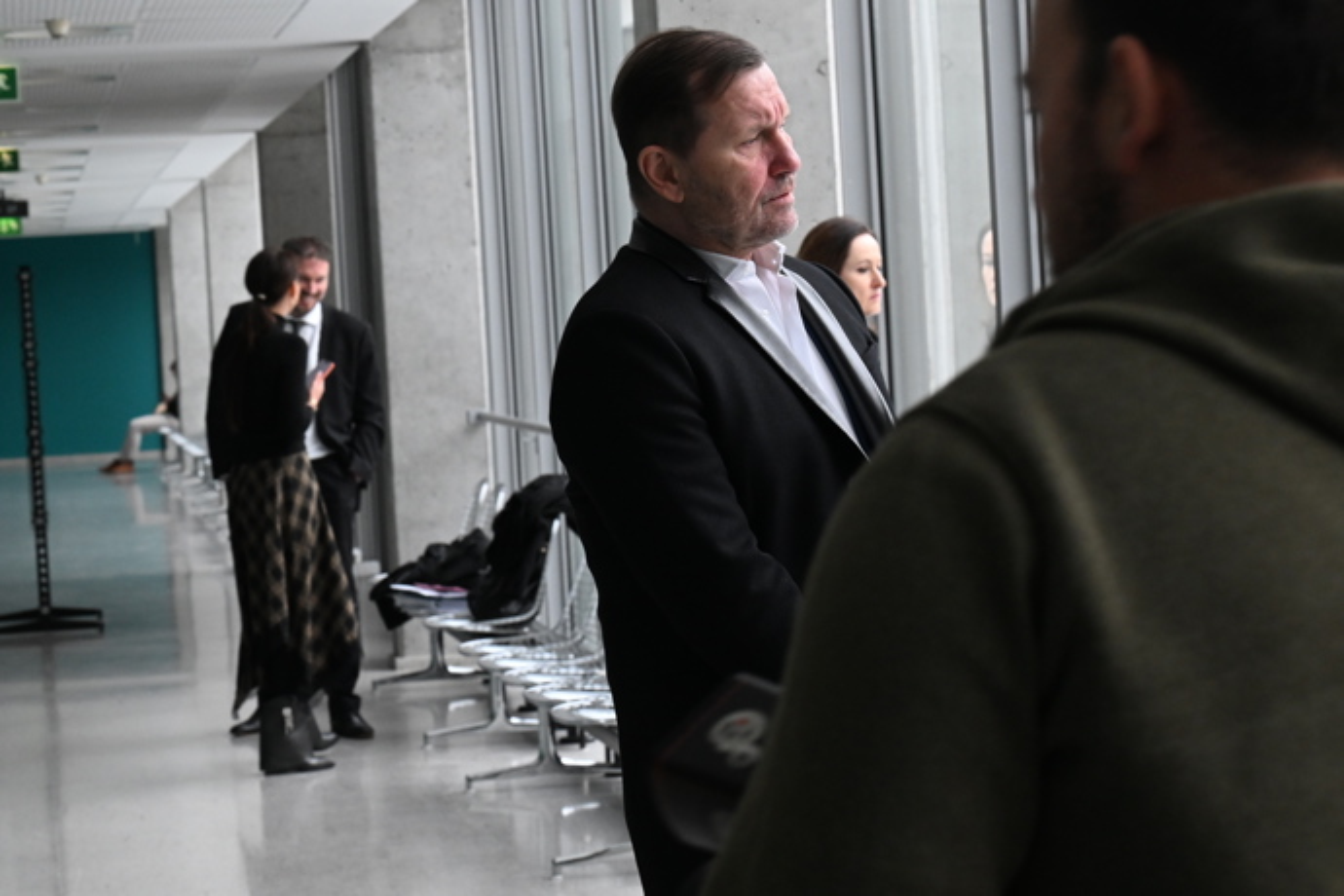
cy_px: 448
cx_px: 672
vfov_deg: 13.0
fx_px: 3920
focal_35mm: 105
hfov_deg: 19.5
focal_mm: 70
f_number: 9
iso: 2000
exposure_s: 1/100
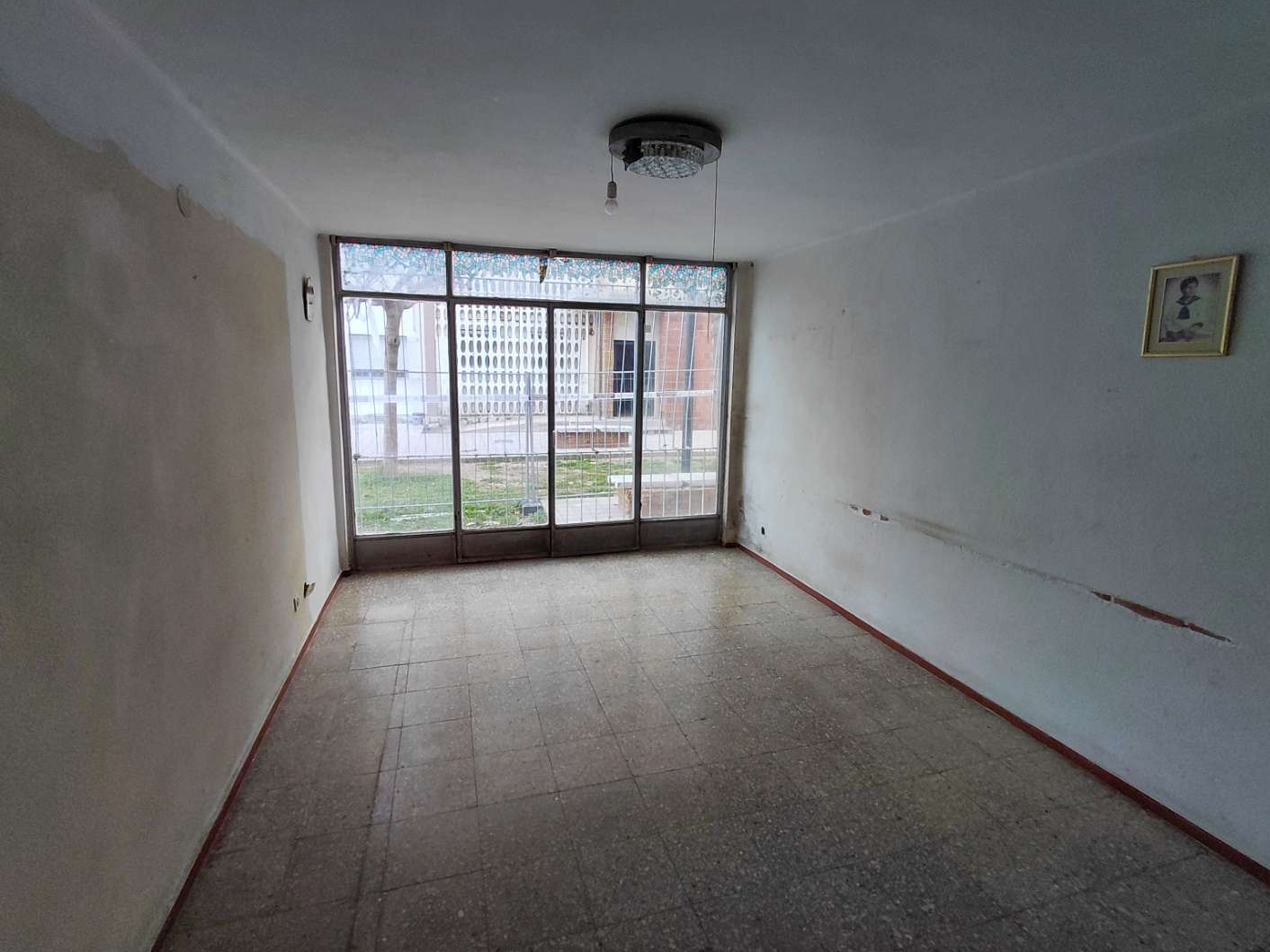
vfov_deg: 74.7
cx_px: 631
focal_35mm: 17
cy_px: 468
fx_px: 624
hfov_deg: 91.0
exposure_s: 1/60
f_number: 2.2
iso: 125
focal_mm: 1.64
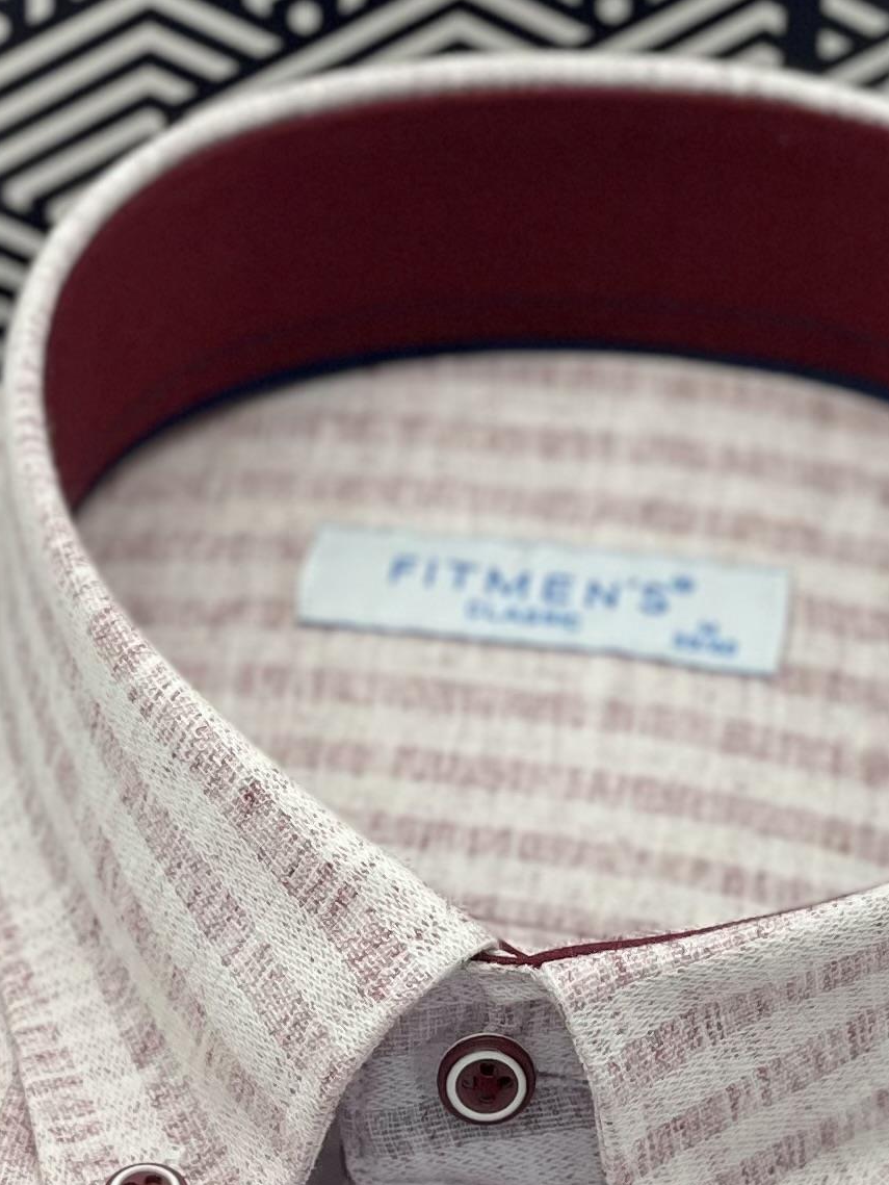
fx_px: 6297
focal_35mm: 184
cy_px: 1330
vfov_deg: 10.6
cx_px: 414
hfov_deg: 8.1
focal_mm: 6
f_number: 2
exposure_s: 1/187
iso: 25
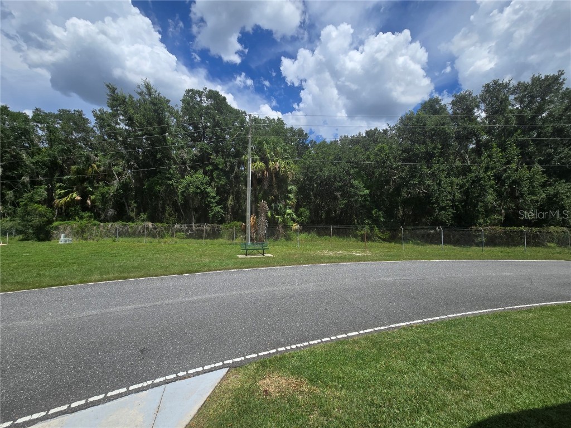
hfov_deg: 106.2
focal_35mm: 13
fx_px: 214
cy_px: 214
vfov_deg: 89.9
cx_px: 286
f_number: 2.2
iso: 50
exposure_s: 1/3168
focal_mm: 2.2
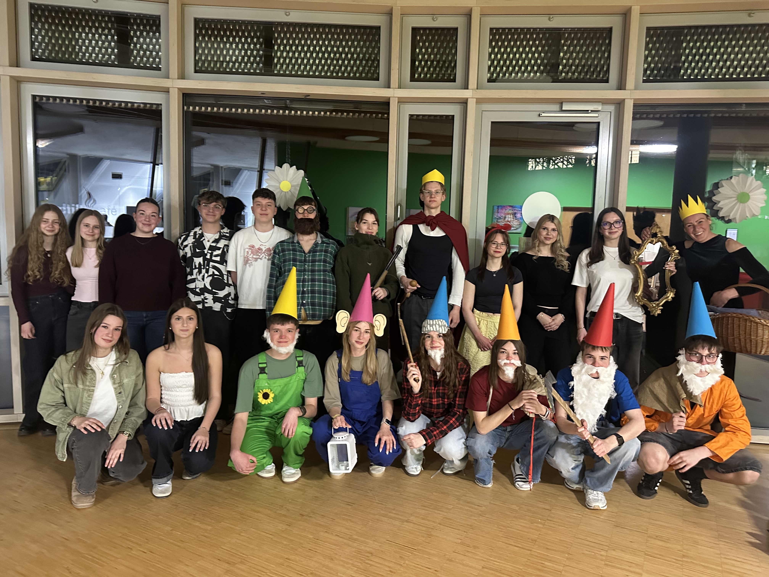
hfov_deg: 71.6
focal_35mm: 24
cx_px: 384
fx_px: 533
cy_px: 288
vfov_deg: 56.8
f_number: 1.78
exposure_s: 1/33
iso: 800
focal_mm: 6.86
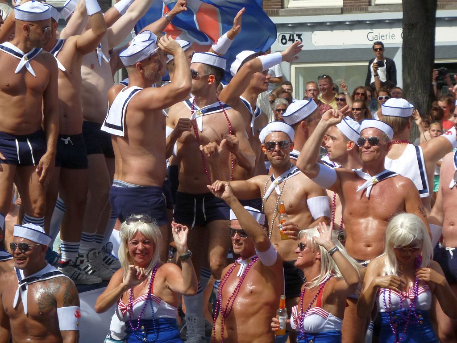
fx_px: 2588
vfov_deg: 7.6
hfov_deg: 10.1
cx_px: 228
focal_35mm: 196
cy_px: 172
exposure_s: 1/500
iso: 160
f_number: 4.5
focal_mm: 32.1
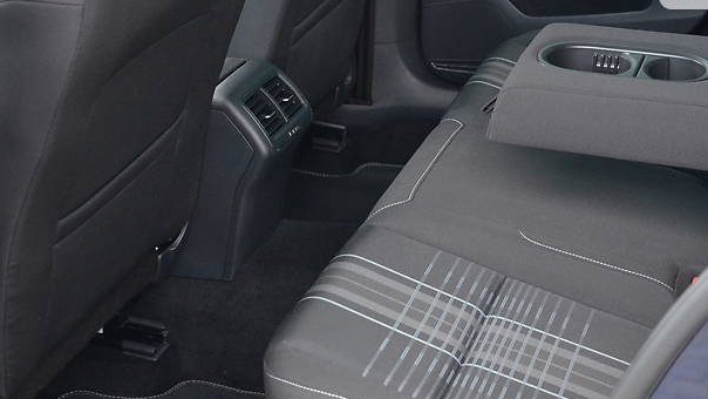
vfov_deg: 16.6
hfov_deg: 29.1
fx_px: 1365
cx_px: 376
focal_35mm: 73
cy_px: 256
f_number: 4.5
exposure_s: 1/30
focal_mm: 35
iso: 1600
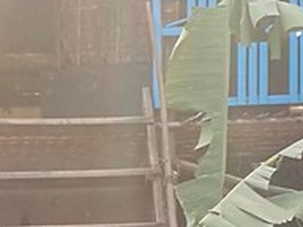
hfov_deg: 9.2
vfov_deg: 6.8
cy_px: 427
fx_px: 1864
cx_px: -58
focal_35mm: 213
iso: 50
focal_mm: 4.5
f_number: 2.2
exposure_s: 1/174
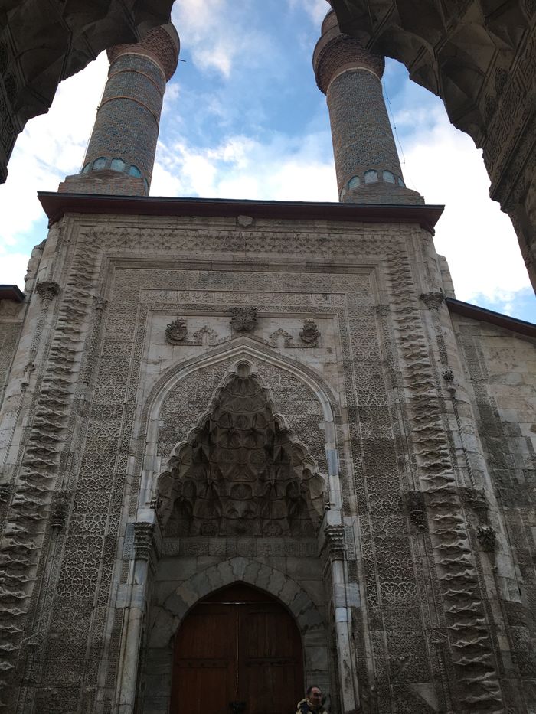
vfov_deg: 61.7
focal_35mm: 29
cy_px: 357
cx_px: 268
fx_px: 599
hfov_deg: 48.2
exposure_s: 1/100
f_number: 2.2
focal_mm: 4.15
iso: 40
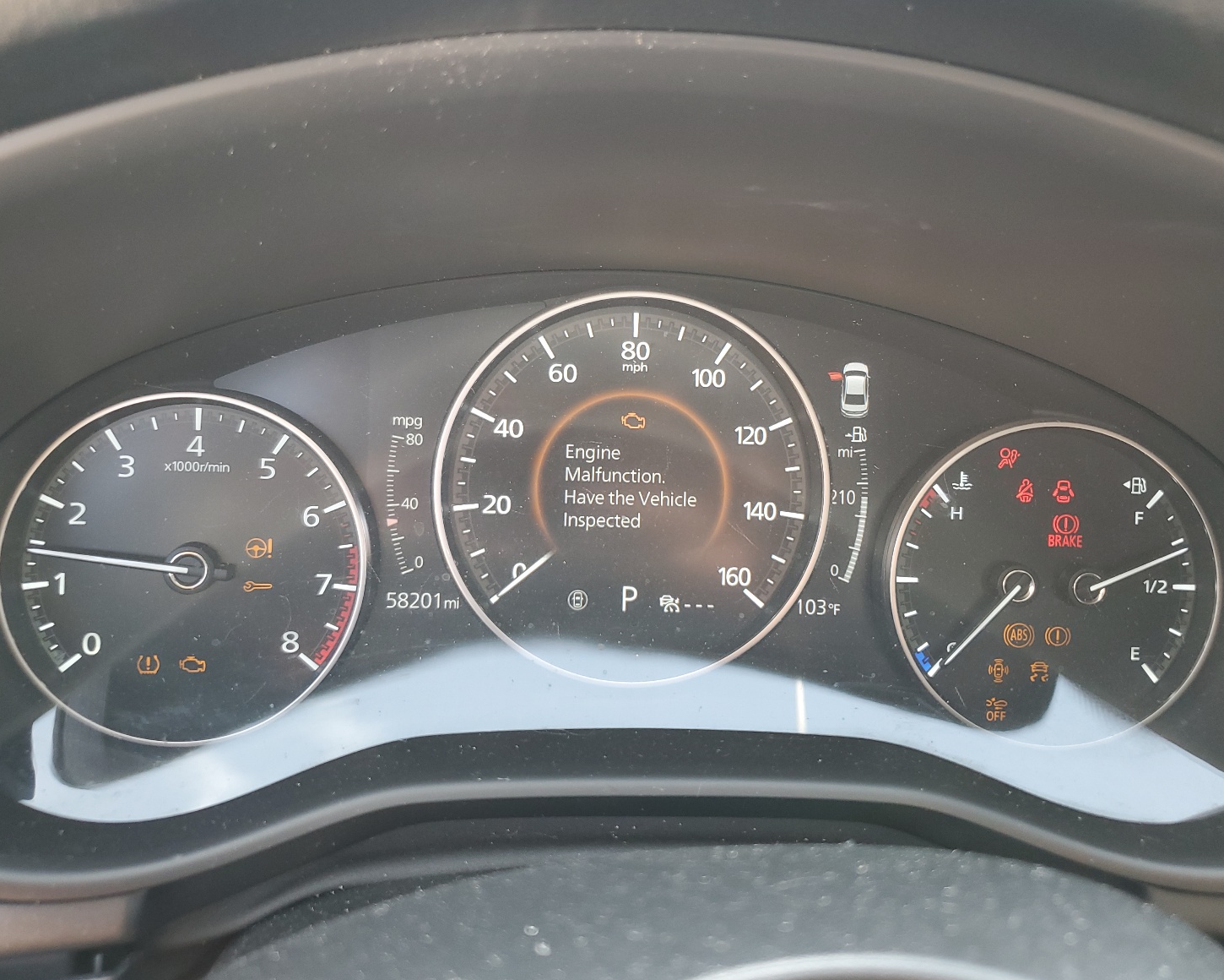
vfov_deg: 51.5
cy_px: 480
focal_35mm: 28
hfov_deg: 62.2
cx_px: 593
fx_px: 1014
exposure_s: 1/60.2
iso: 58
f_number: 1.5
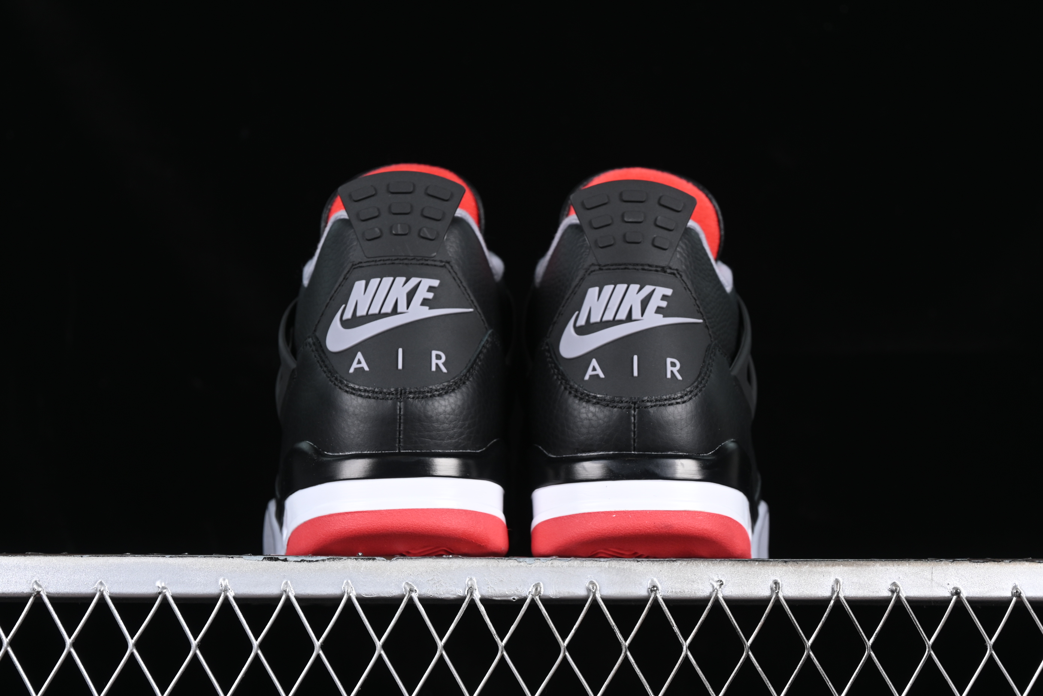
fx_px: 2173
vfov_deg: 18.2
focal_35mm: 75
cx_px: 522
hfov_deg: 27.0
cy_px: 348
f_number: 6.3
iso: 160
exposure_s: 1/60
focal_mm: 50
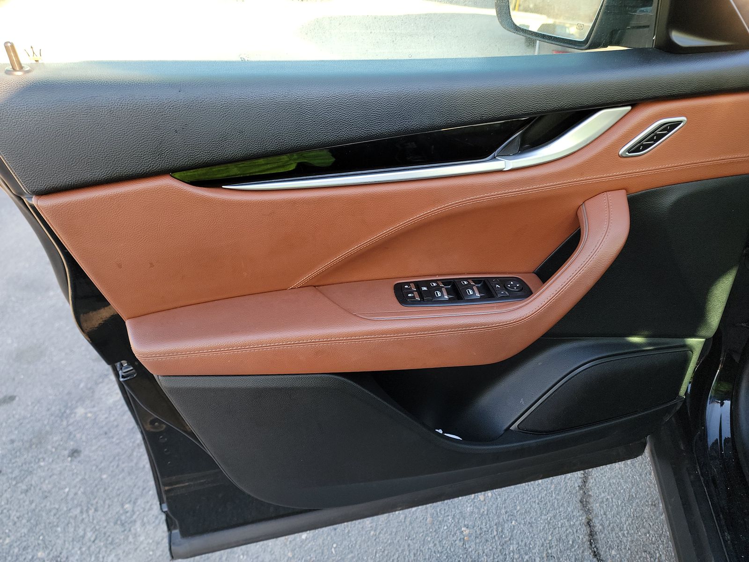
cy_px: 281
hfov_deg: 71.6
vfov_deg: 56.8
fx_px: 519
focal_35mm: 24
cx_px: 374
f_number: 1.8
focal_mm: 6.7
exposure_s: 1/59
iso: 65
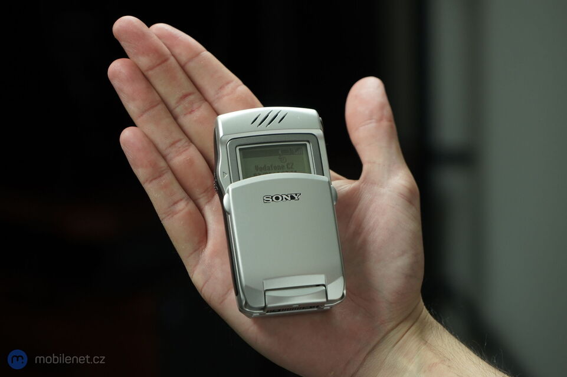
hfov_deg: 28.9
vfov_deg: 19.4
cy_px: 188
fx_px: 1102
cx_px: 284
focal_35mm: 70
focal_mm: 70
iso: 800
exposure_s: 1/160
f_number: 4
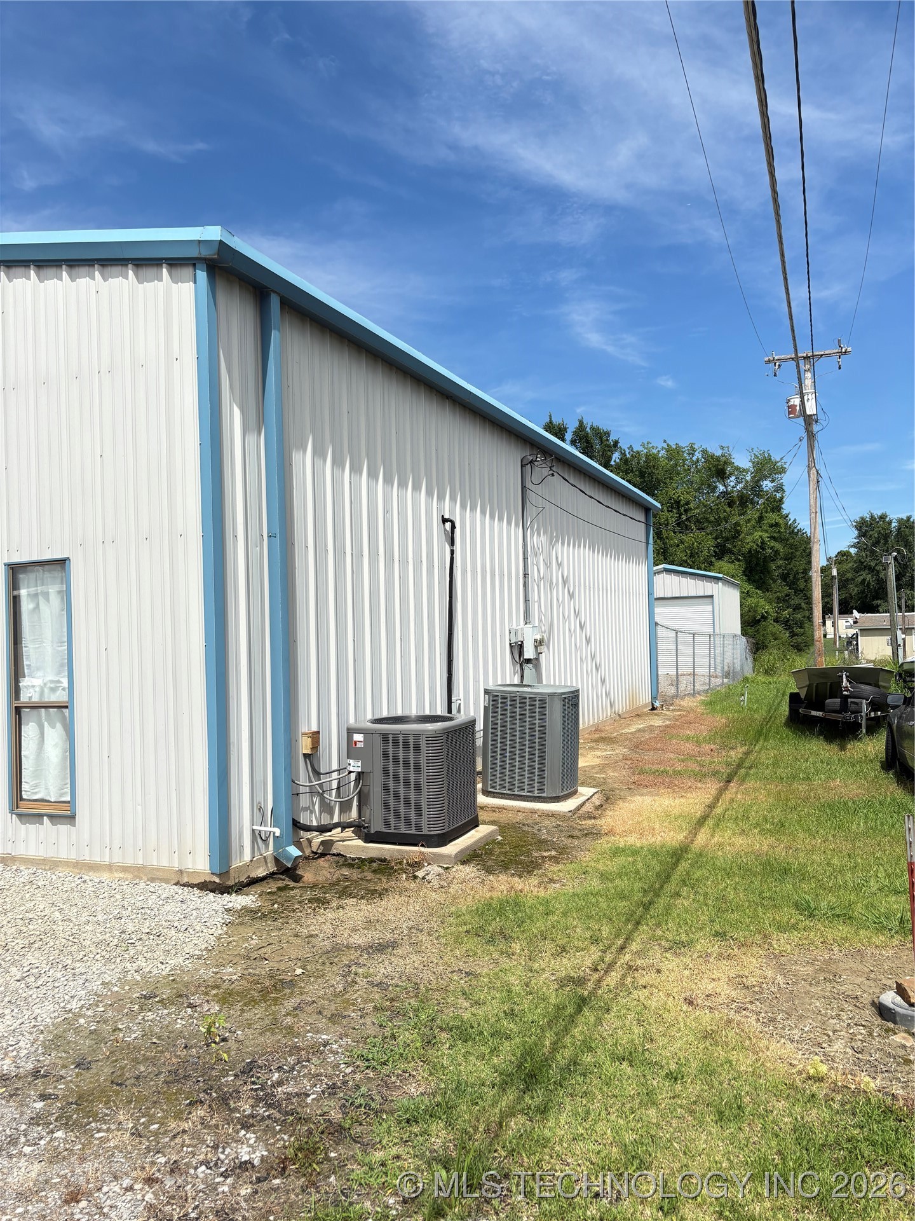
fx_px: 916
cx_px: 458
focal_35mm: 26
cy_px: 610
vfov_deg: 67.3
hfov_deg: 53.1
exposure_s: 1/3623
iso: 50
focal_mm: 5.96
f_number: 1.6
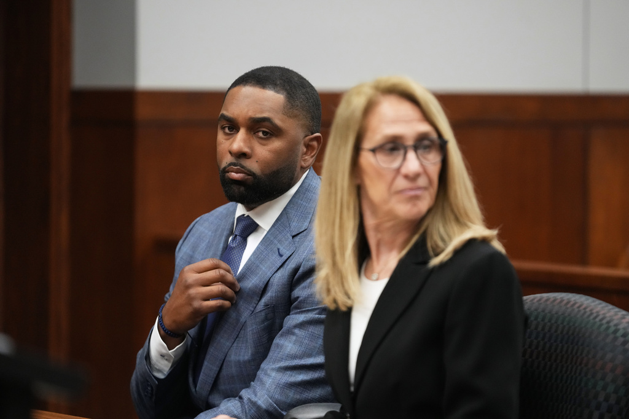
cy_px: 210
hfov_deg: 10.3
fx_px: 3493
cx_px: 314
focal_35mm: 200
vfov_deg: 6.9
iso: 3200
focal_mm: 200
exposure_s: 1/320
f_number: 2.8
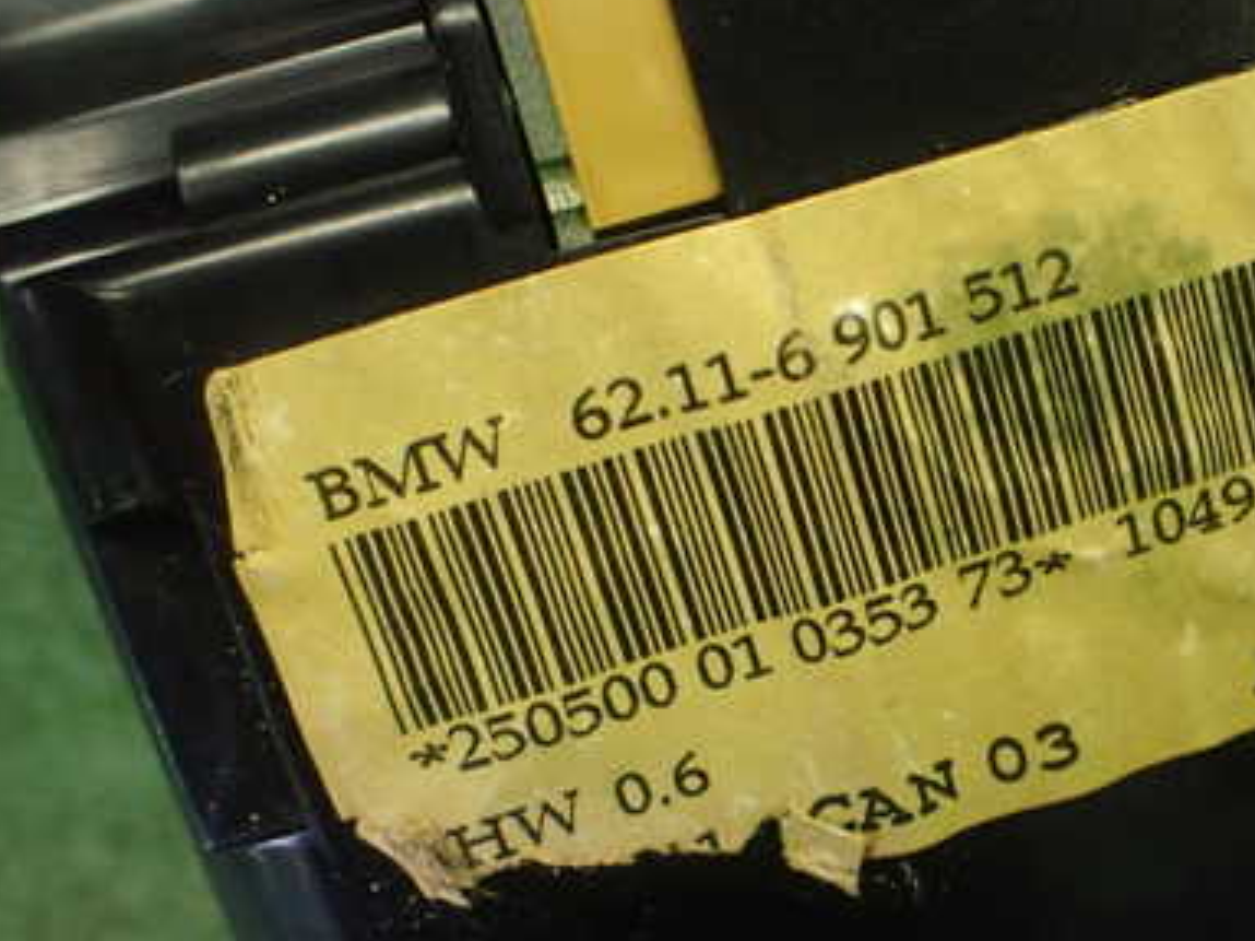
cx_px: 957
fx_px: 1703
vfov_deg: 30.7
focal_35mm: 47
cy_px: 580
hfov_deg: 39.3
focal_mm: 5.4
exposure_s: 1/125
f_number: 2.3
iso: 640
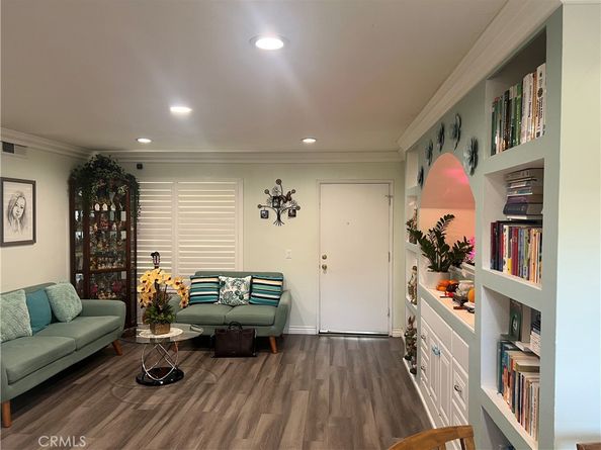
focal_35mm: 26
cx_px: 300
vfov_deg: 53.0
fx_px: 451
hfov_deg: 67.3
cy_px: 225
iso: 100
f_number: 1.5
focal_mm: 5.7
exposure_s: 1/60
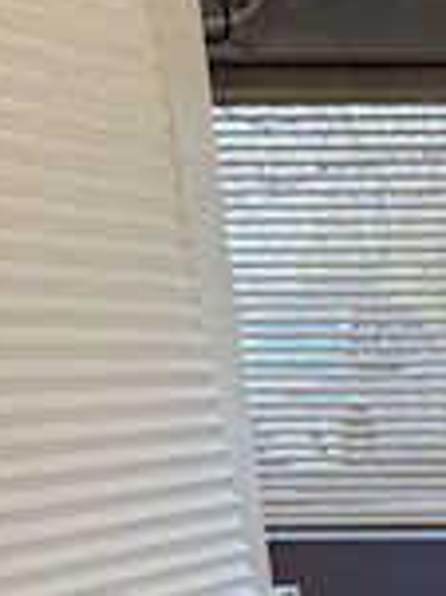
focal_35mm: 127
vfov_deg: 13.9
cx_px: 1164
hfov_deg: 9.9
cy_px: 1050
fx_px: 2185
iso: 160
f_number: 1.78
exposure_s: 1/120
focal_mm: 6.76
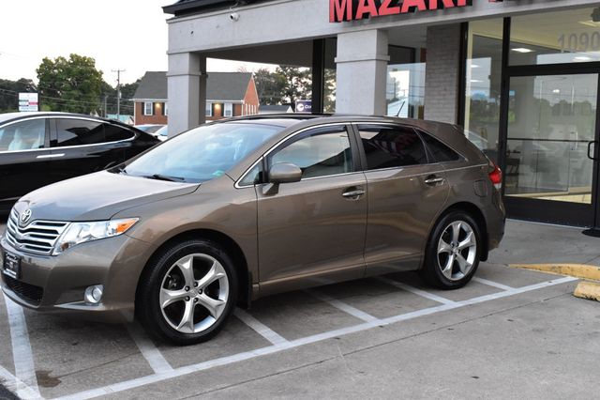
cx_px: 300
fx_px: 750
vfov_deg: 29.8
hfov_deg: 43.6
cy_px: 200
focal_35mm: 45
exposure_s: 1/125
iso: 2500
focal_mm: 30
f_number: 9
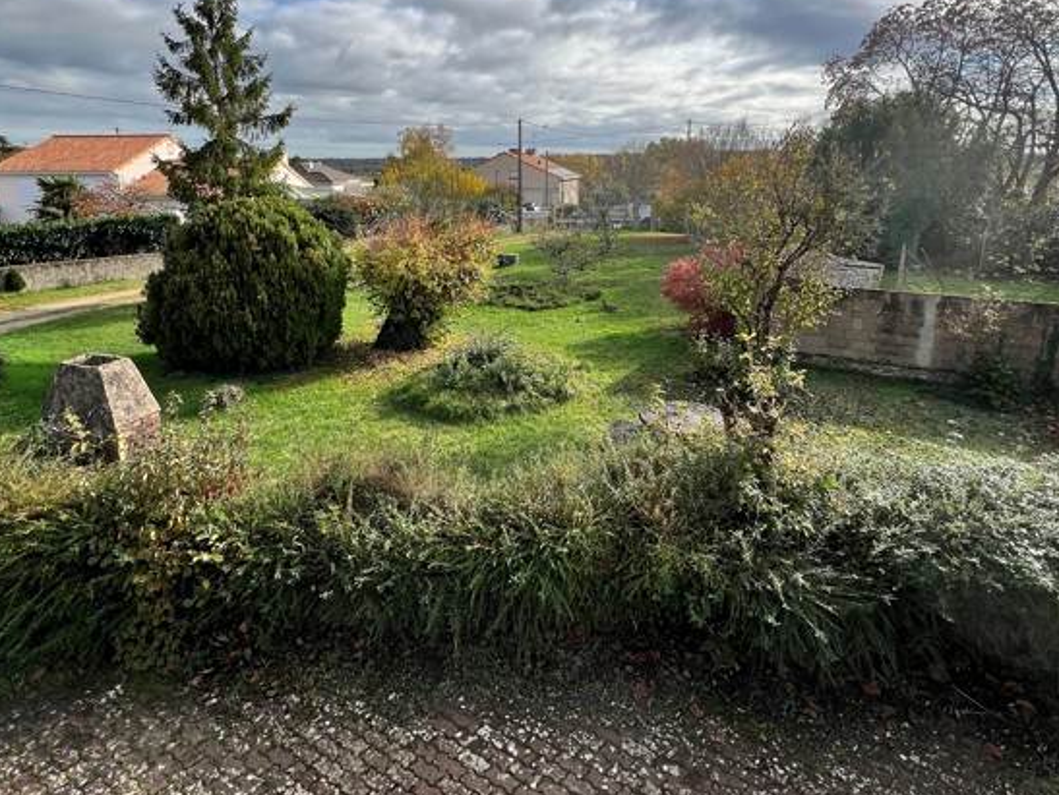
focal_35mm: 19
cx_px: 505
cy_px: 273
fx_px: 582
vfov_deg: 67.1
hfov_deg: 84.6
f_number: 1.8
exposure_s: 1/752
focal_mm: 1.57
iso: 32
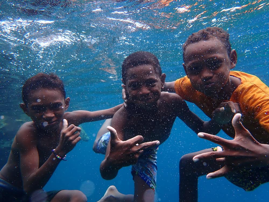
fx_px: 194
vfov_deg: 54.9
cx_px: 134
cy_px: 101
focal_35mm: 25
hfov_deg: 69.4
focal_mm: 4.5
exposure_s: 1/400
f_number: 2.8
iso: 100
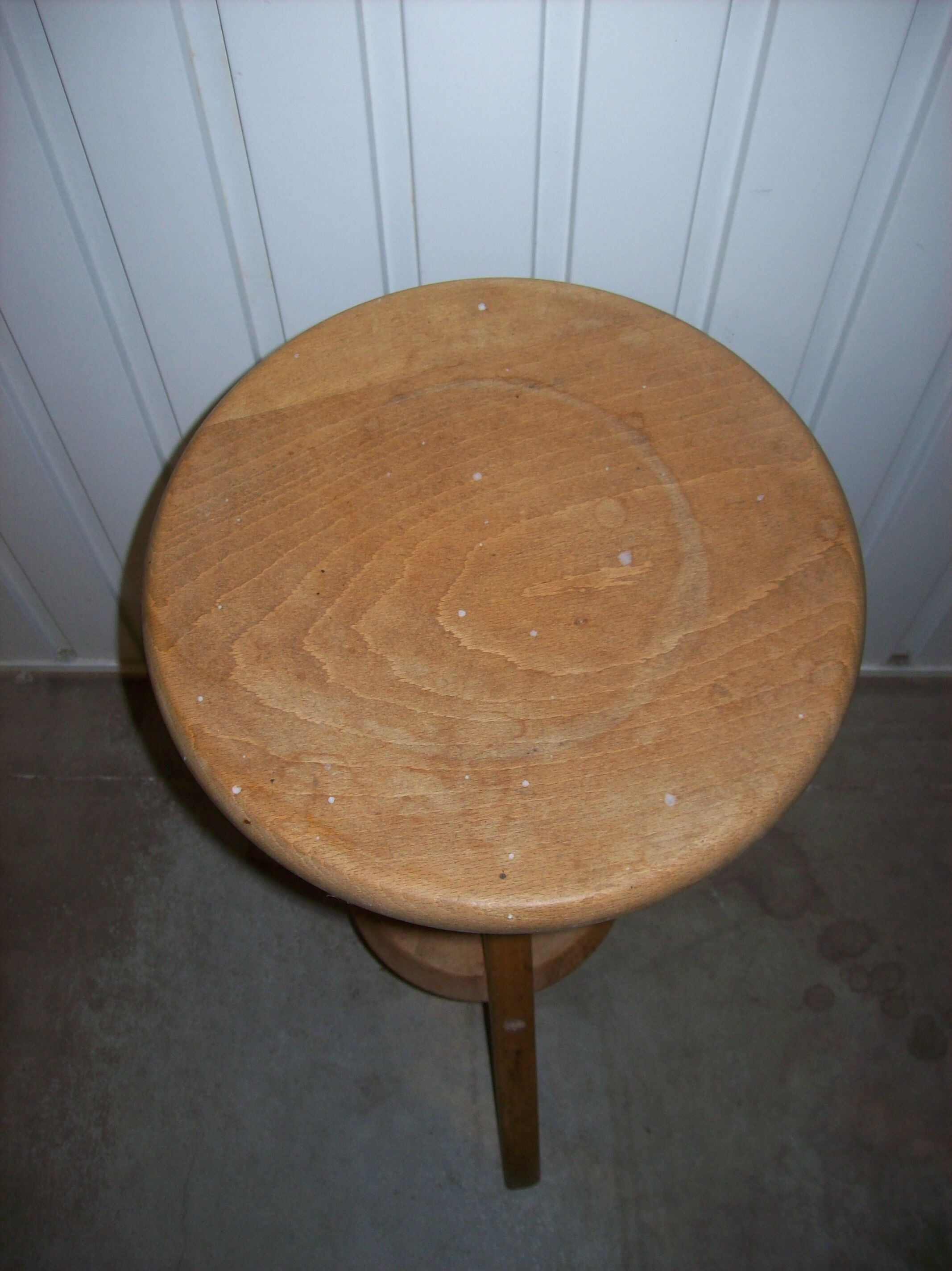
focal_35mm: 36
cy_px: 636
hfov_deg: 39.6
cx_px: 476
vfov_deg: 51.4
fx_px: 1321
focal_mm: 6
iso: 80
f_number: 2.7
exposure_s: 1/64
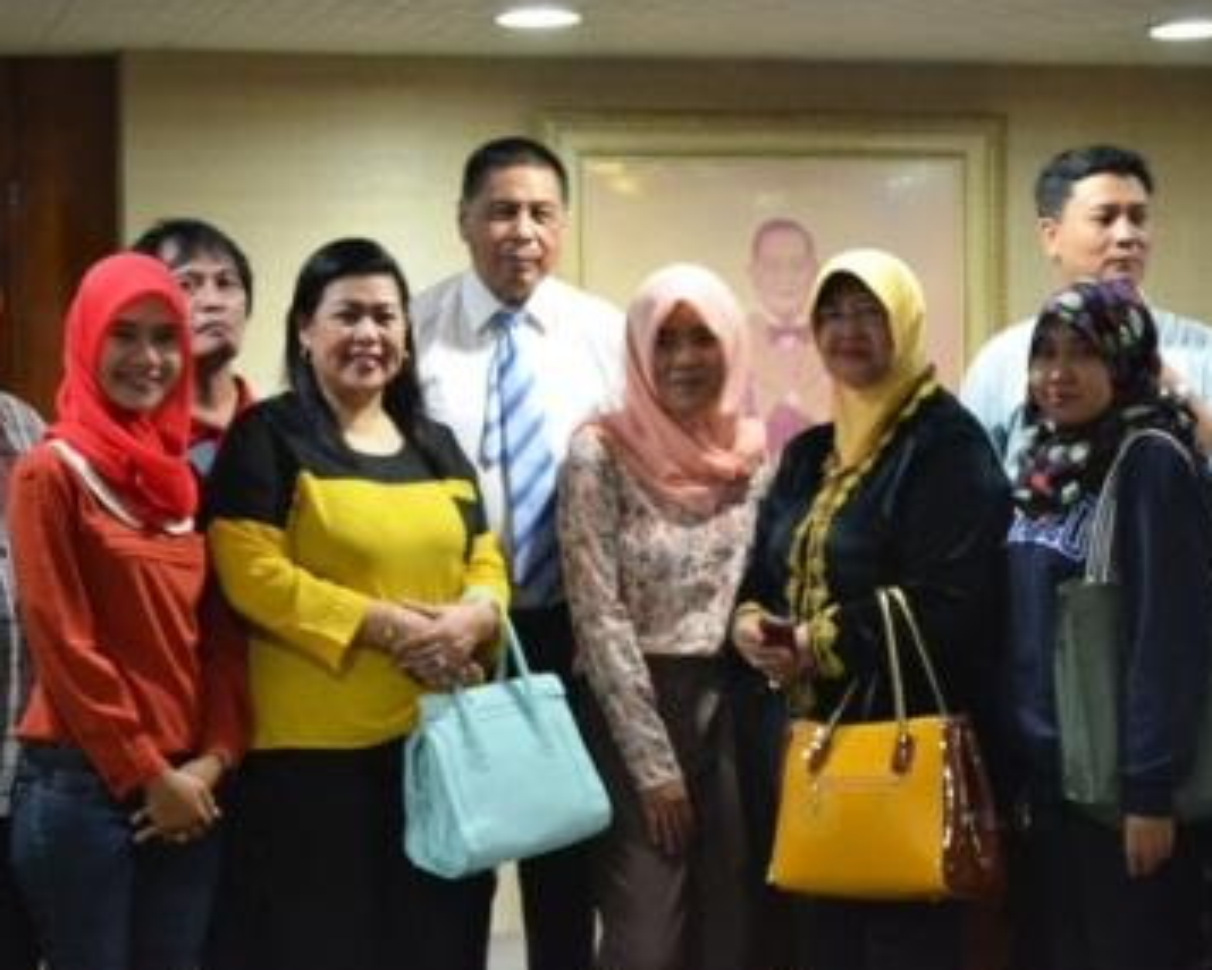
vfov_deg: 18.1
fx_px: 3050
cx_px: 626
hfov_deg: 22.5
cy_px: 495
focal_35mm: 85
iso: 3200
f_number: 5.3
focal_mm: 48
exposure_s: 1/15
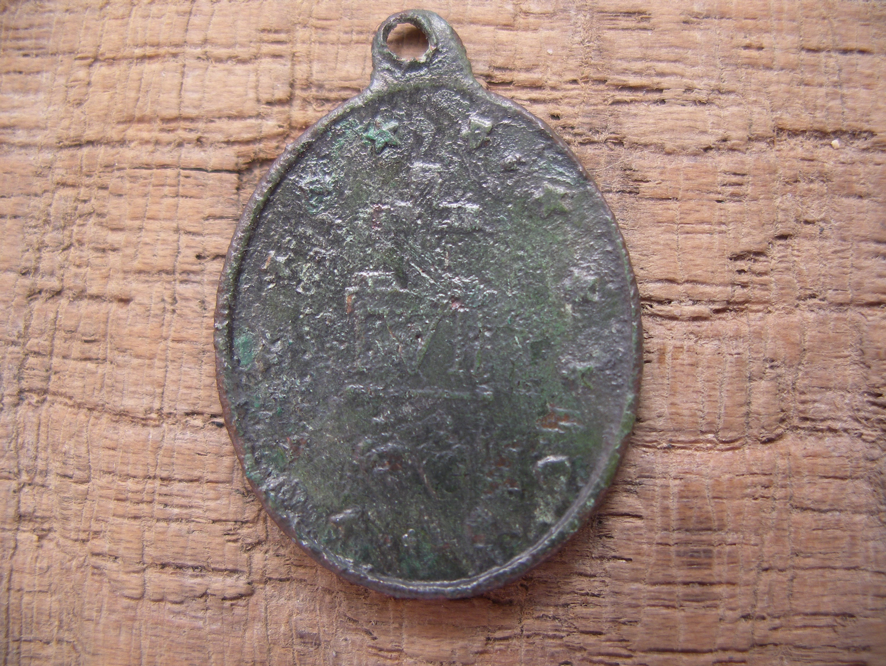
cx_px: 443
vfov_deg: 38.7
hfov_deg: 50.1
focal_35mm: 37
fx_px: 948
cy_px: 333
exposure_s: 1/80
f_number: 2.8
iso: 80
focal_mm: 7.8
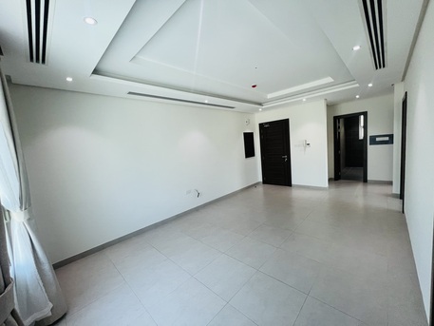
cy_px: 163
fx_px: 163
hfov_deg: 106.2
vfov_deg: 89.9
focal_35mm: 13
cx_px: 217
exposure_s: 1/100
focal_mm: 1.57
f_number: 1.8
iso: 125
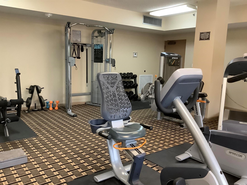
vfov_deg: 45.4
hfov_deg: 58.4
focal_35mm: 31
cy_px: 92
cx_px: 124
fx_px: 221
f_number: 2.4
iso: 320
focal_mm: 3.3
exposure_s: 1/60
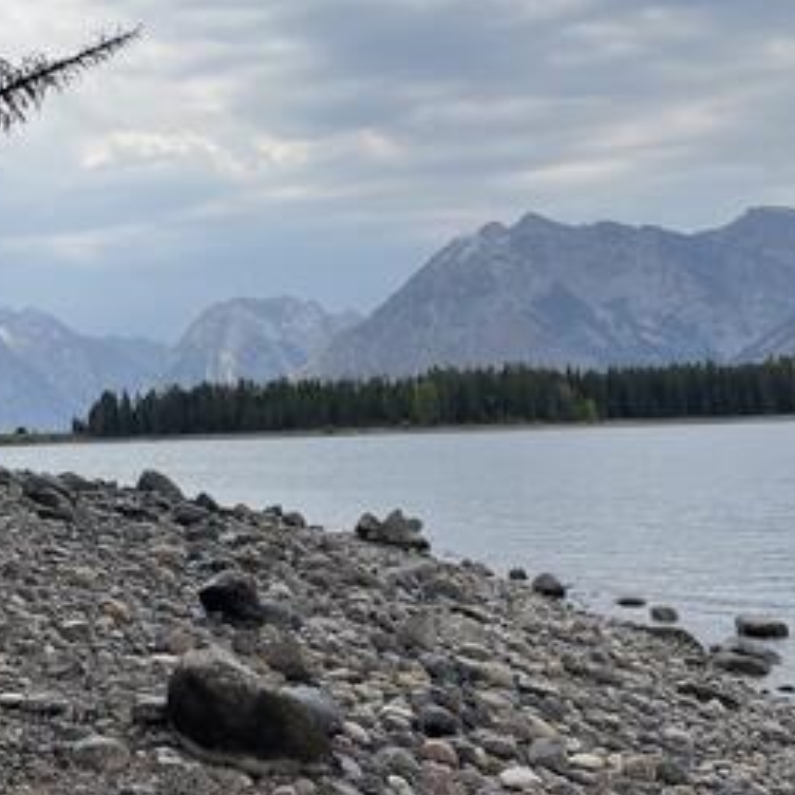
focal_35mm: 55
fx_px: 1429
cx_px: 41
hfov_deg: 29.5
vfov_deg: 30.8
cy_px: 250
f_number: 1.6
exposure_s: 1/3125
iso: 32
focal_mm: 4.2
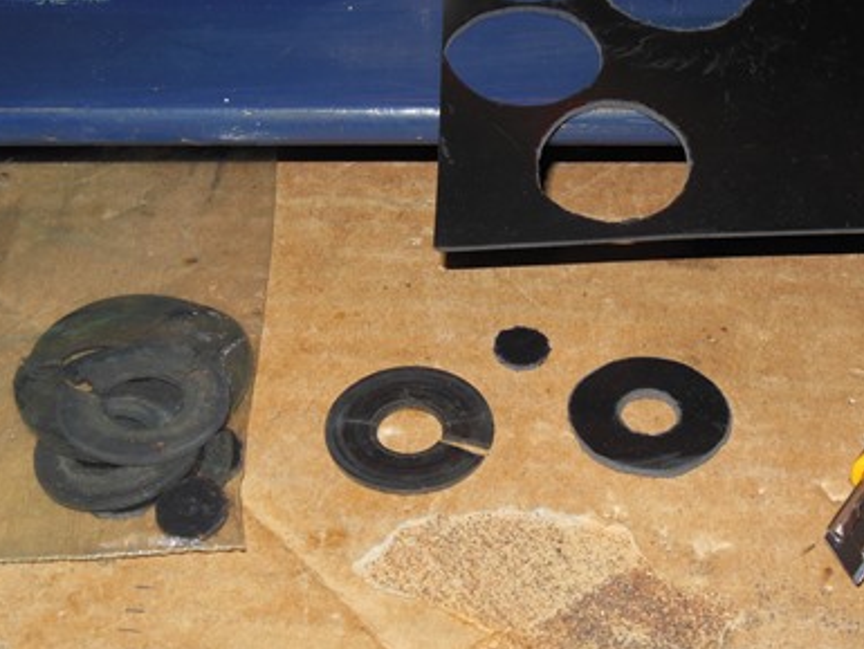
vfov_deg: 29.1
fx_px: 1248
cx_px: 487
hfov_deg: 38.1
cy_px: 317
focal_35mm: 50
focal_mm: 7.7
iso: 200
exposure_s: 1/30
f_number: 7.5
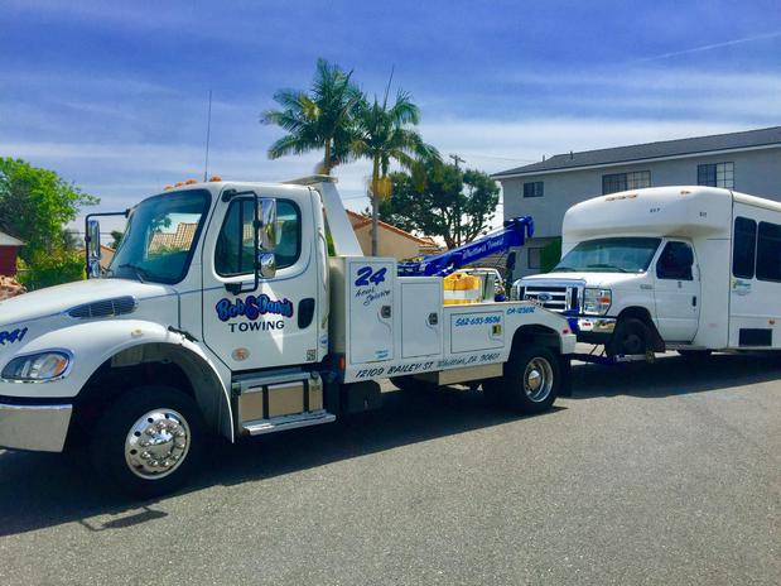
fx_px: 654
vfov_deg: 48.2
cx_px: 390
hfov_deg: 61.7
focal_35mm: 29
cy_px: 293
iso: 32
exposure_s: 1/3300
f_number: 2.2
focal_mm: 4.15
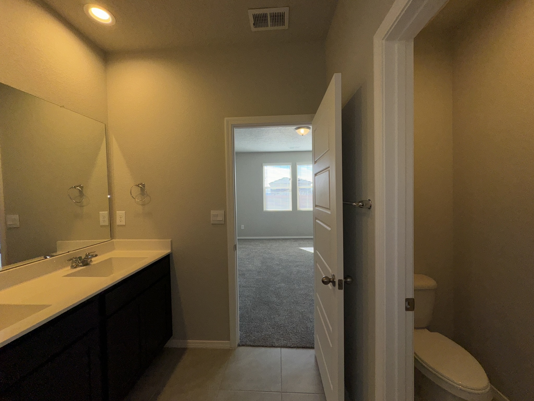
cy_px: 200
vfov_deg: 85.7
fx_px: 216
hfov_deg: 102.1
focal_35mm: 14
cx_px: 267
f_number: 2.2
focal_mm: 2.22
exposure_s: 1/401
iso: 32
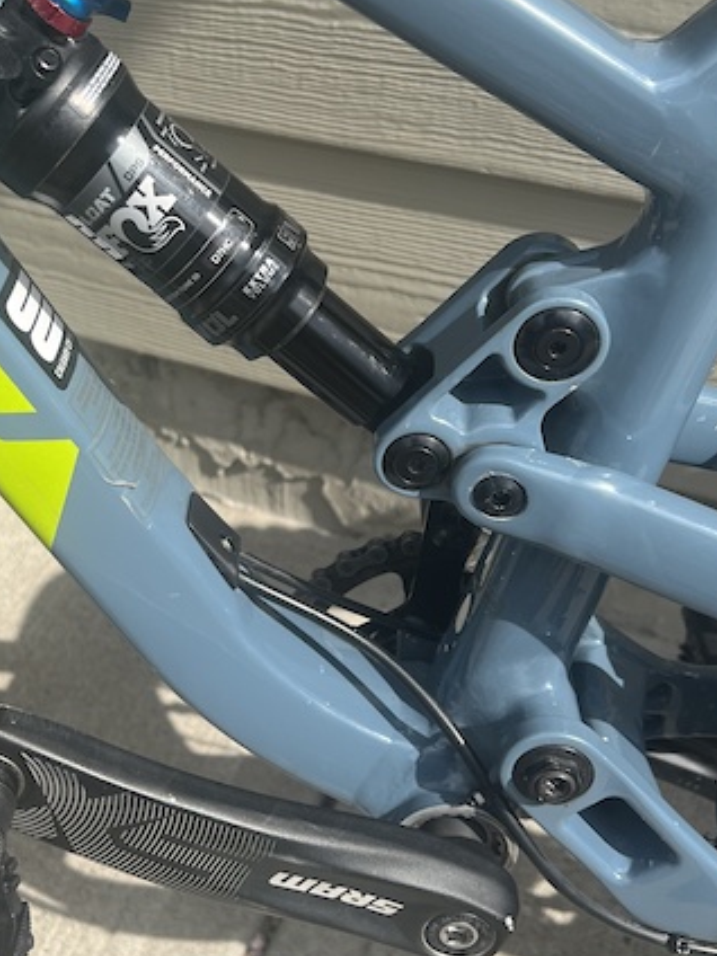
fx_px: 1353
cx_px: 201
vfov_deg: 38.8
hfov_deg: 29.3
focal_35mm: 49
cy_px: 410
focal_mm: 5.7
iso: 50
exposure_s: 1/3077
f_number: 1.5
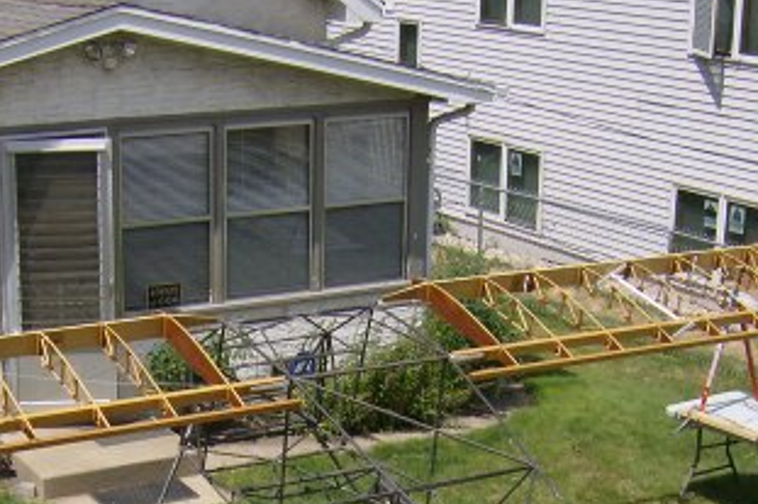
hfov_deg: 26.2
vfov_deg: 17.1
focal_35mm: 77
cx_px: 251
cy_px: 555
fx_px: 1620
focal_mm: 6
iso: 100
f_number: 4.7
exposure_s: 1/938
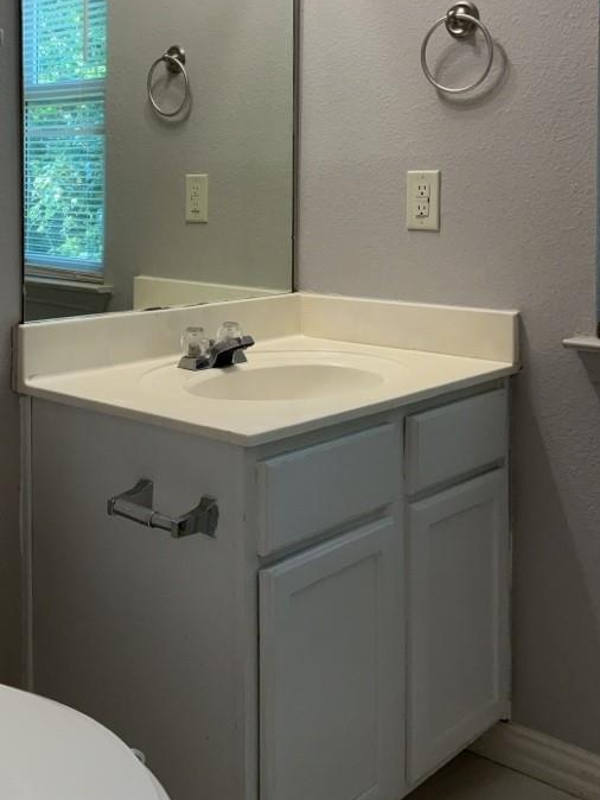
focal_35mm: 41
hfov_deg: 35.0
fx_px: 947
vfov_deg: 44.5
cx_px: 228
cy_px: 217
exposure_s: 1/60
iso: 40
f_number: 1.8
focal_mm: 3
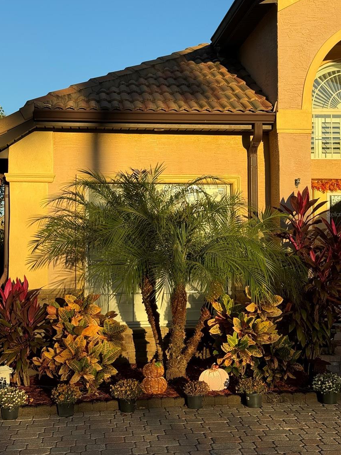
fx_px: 670
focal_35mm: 51
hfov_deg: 28.6
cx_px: 173
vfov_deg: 37.5
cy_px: 214
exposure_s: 1/2331
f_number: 1.78
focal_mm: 6.76
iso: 64
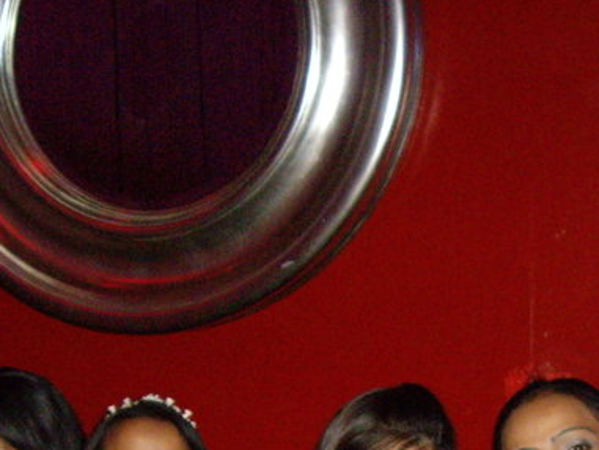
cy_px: 581
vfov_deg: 14.0
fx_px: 1766
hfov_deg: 19.2
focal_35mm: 102
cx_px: 340
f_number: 2.7
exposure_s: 1/40
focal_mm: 6.2
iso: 400
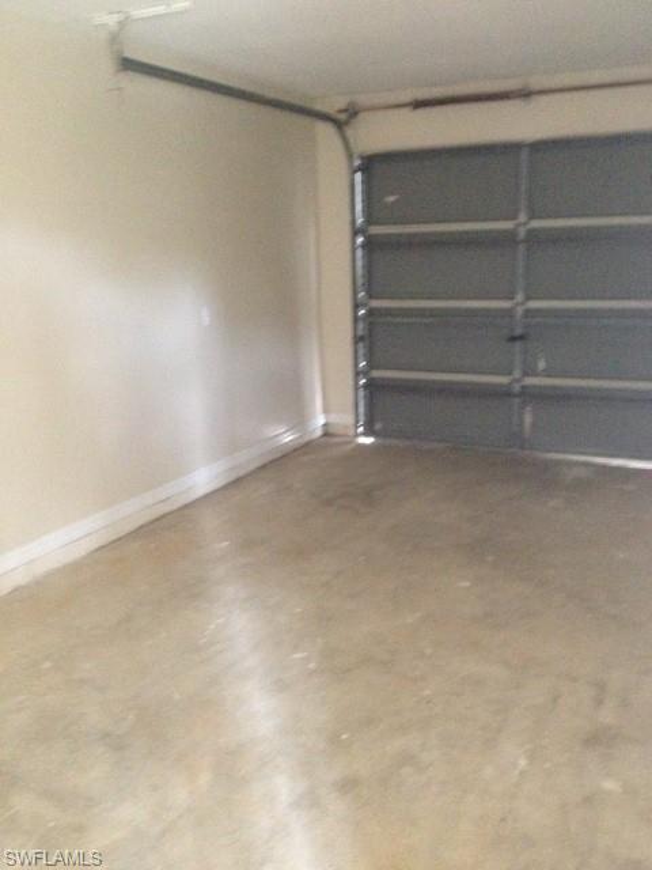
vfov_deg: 52.6
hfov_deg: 40.7
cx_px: 326
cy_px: 435
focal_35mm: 35
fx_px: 879
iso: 500
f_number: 2.4
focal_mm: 4.28
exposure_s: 1/15
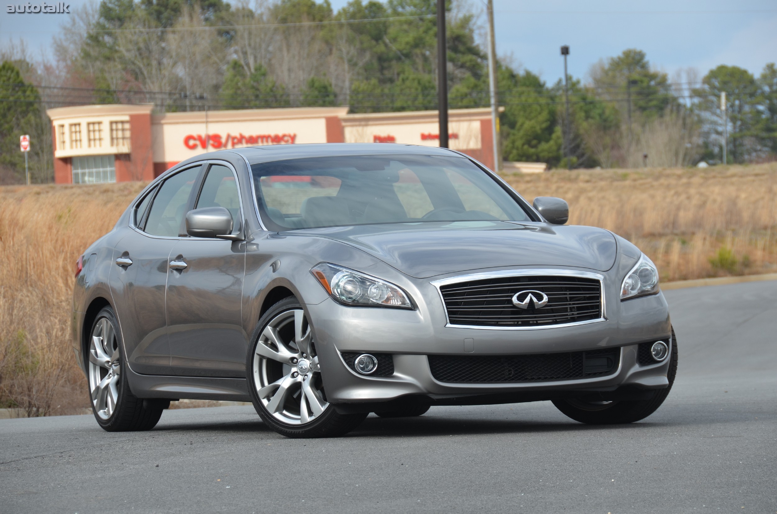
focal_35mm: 195
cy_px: 257
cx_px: 388
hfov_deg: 10.6
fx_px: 4200
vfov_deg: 7.0
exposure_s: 1/250
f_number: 8
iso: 160
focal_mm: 130
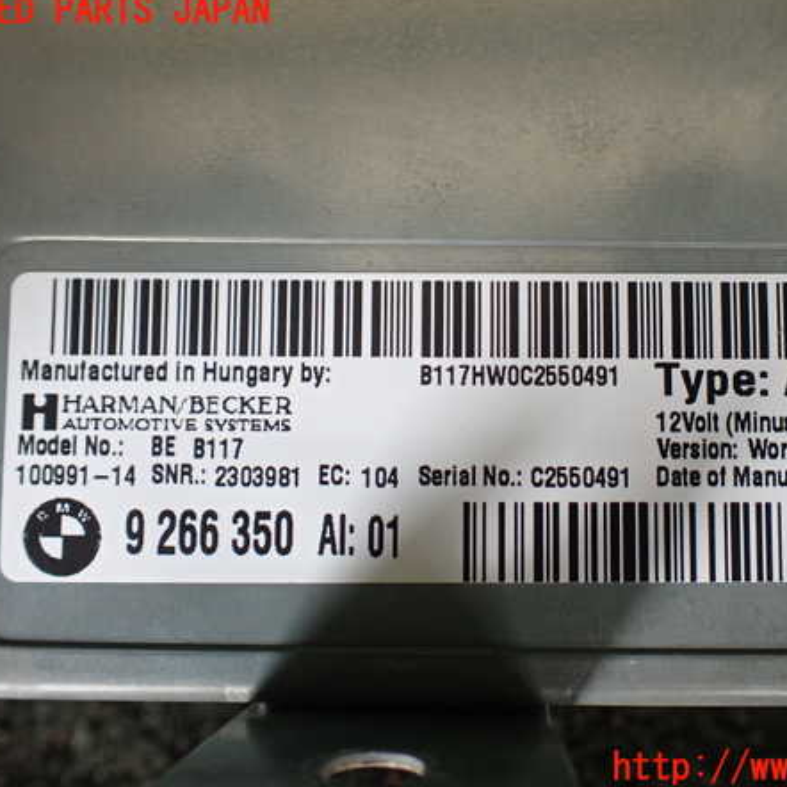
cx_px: 481
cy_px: 390
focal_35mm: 36
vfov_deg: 46.0
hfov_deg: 45.7
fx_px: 926
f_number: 2.3
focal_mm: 5.4
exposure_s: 1/125
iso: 250
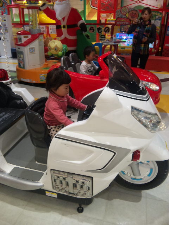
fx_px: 189
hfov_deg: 48.2
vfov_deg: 61.7
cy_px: 112
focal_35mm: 29
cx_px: 84
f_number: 2.8
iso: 118
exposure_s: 1/20
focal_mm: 4.82
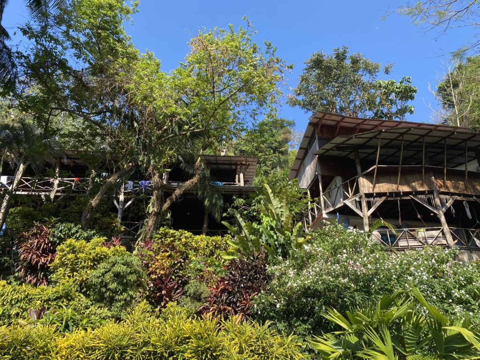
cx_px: 240
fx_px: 361
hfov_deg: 67.3
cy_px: 180
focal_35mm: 26
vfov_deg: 53.1
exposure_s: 1/958
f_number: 1.8
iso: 32
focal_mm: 4.25
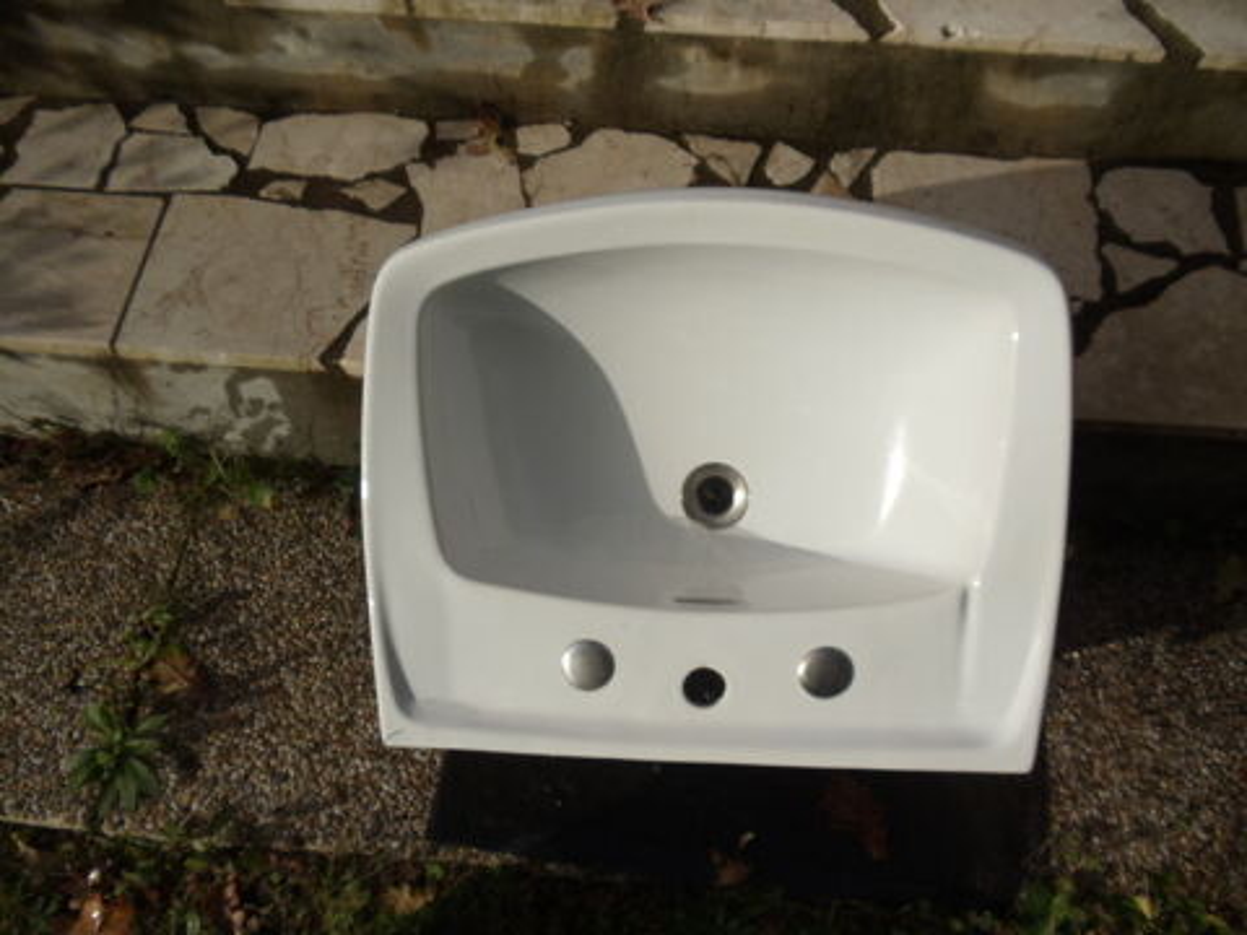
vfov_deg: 32.9
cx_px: 624
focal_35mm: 44
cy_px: 468
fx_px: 1585
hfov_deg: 42.9
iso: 100
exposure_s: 1/640
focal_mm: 6
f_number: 7.1
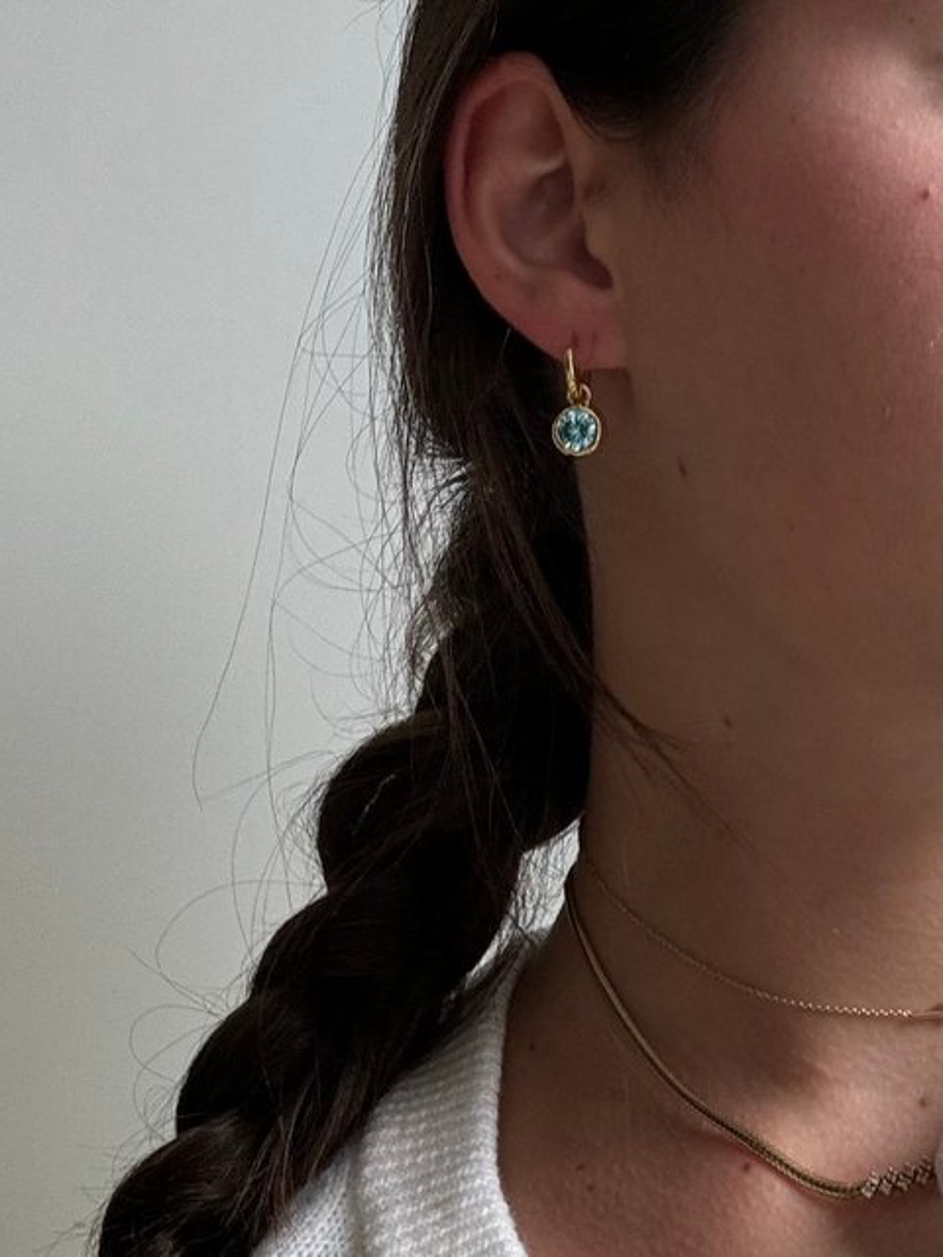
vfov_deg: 60.0
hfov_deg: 46.8
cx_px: 472
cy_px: 628
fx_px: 1090
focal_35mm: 30
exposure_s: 1/120
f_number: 1.9
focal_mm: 2.69
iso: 40
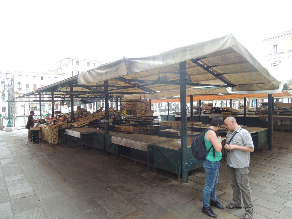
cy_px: 110
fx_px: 202
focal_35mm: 24
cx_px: 146
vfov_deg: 56.8
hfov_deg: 71.6
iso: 100
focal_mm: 4.3
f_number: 2.8
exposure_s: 1/80
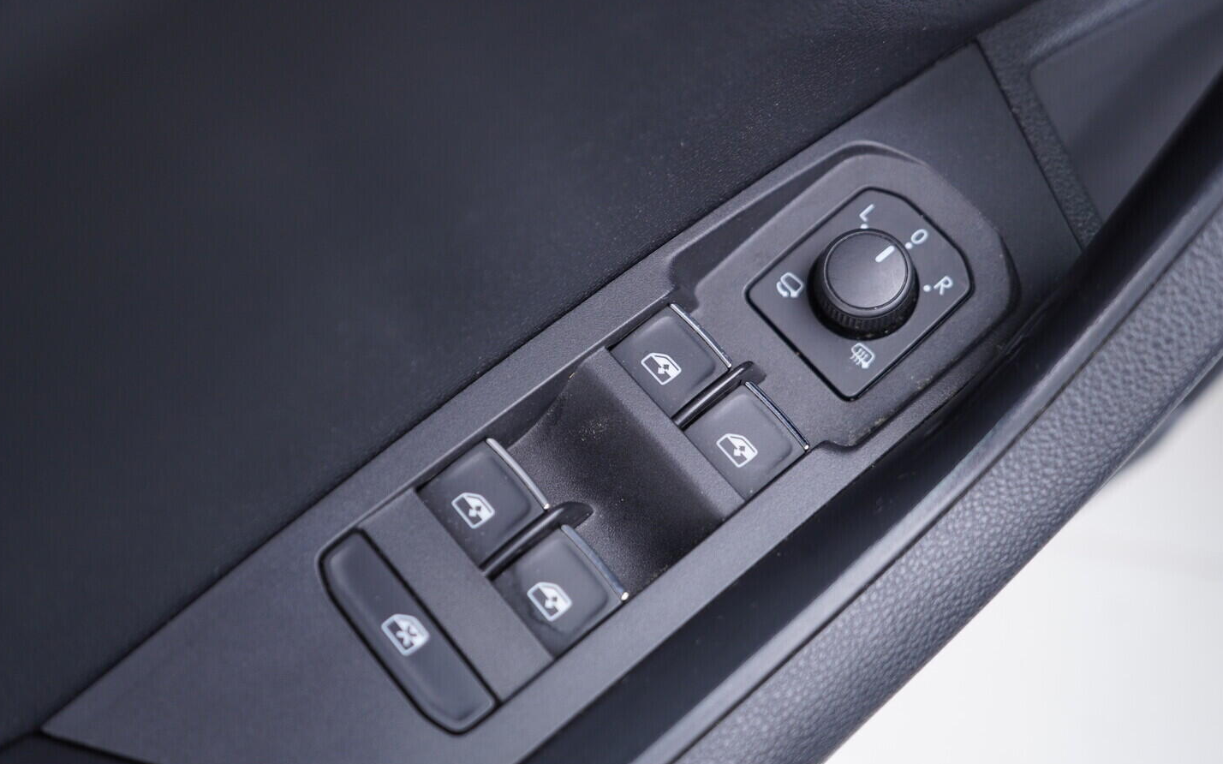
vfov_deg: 34.4
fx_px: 1233
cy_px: 400
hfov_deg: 52.8
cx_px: 609
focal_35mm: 37
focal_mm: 24
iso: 320
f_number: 2.8
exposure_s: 1/40
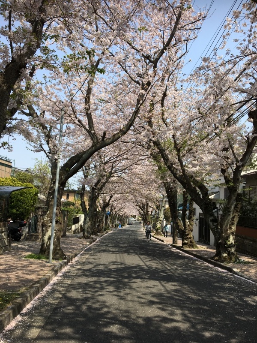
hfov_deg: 48.2
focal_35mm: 29
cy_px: 172
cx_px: 128
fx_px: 287
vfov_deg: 61.7
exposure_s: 1/1148
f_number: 2.2
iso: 25
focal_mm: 4.15
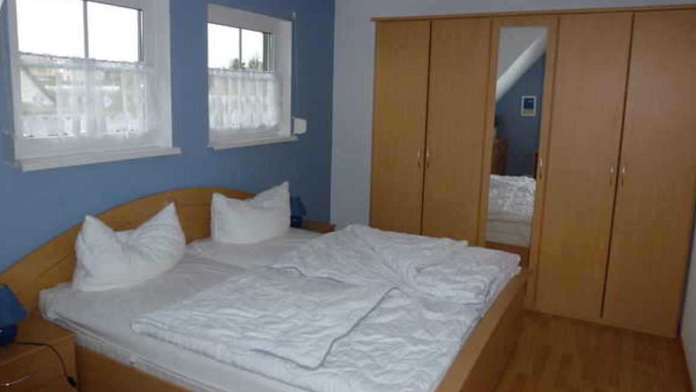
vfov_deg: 42.8
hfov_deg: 69.9
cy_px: 174
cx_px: 346
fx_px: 498
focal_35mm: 27
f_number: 3.3
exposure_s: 1/60
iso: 200
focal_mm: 4.3
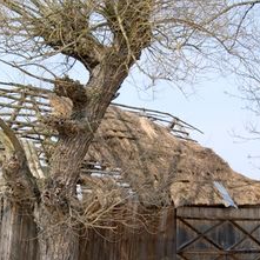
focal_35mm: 97
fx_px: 824
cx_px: 116
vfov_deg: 17.9
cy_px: 178
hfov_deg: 17.9
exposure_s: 1/125
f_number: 11
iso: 100
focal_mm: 28
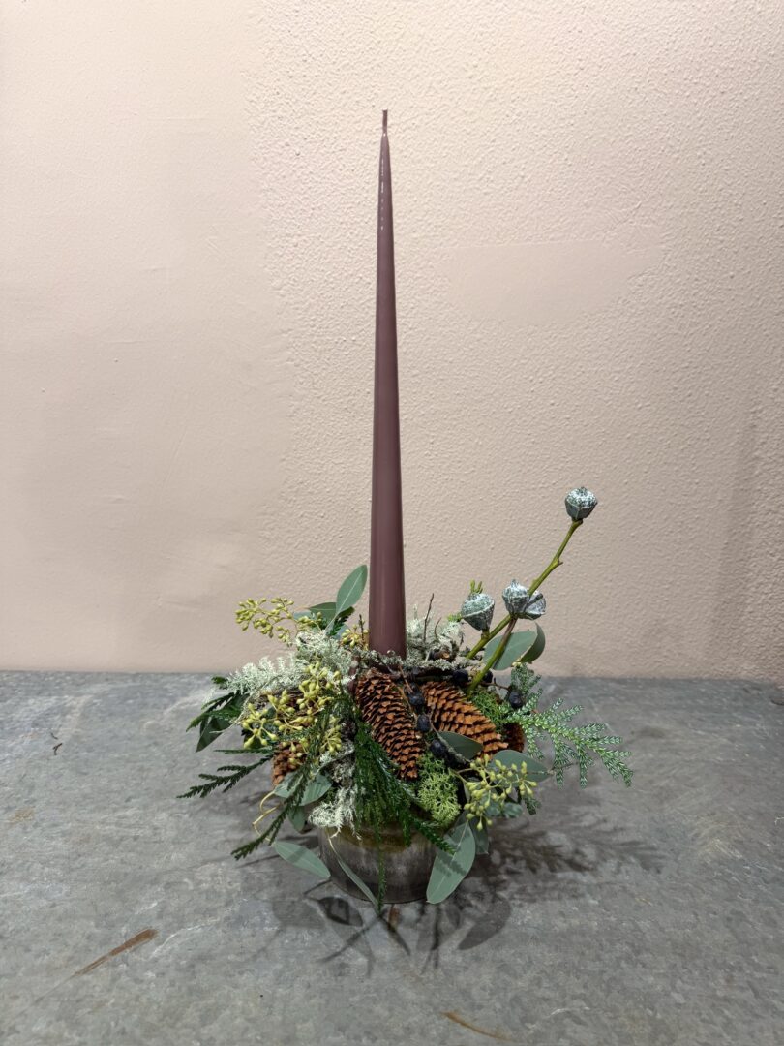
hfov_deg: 56.8
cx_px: 392
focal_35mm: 24
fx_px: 725
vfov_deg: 71.6
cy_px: 523
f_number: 1.78
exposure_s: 1/121
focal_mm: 6.76
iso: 64
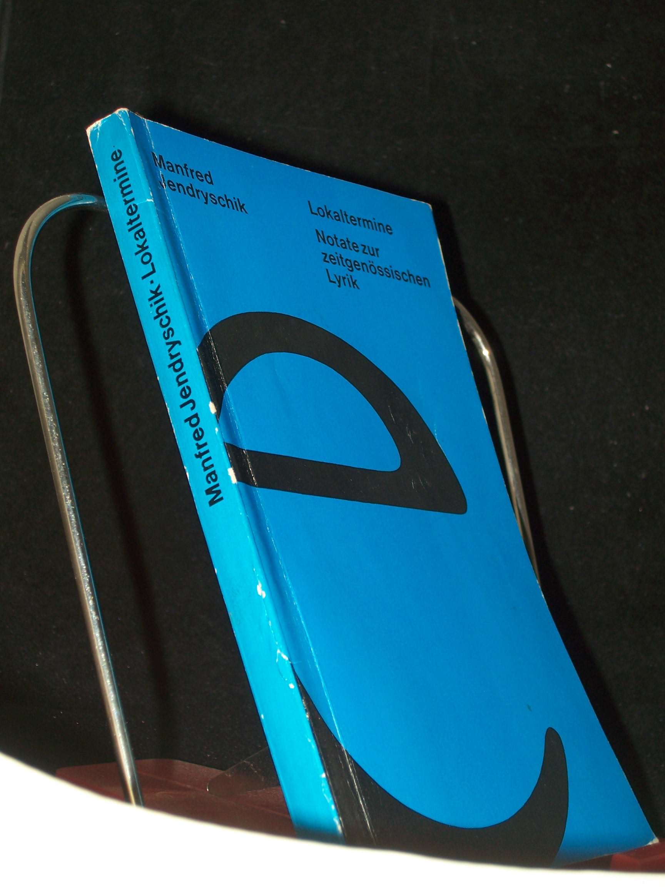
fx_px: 1691
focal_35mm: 66
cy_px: 444
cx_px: 332
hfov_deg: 22.3
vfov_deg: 29.4
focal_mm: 11
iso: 80
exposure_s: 1/80
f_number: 3.6
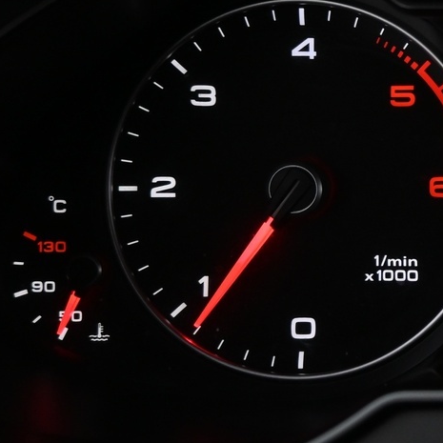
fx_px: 1093
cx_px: 670
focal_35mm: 75
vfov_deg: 22.8
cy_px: 154
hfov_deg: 19.8
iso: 800
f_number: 3.5
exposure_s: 1/40
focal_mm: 17
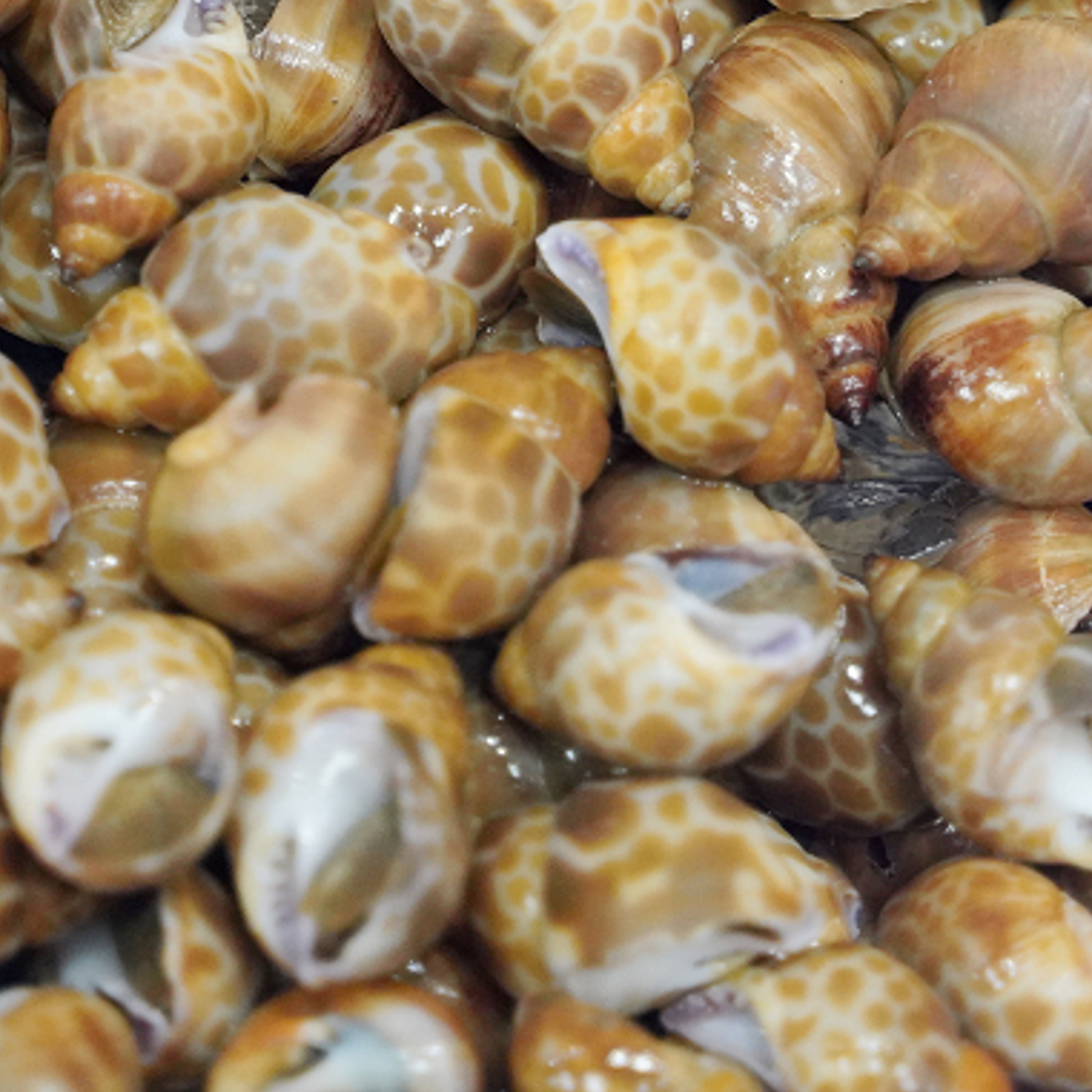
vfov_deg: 10.4
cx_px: 473
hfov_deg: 10.5
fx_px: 5925
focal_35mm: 166
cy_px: -52
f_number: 2.8
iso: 3200
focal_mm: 62
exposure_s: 1/160
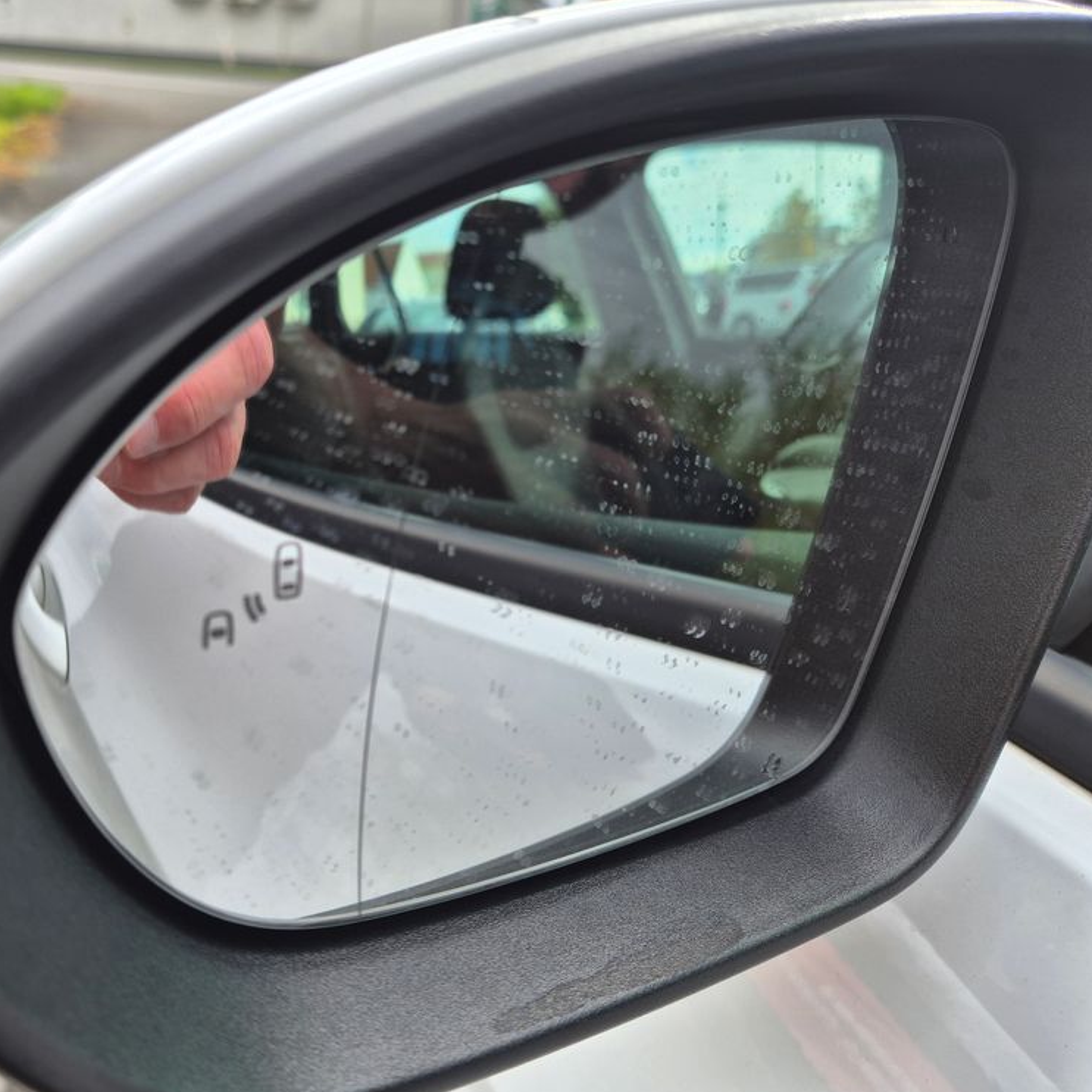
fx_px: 999
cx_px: 345
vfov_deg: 57.3
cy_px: 538
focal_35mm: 28
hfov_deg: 55.8
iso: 25
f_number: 1.8
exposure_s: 1/435
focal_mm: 5.4
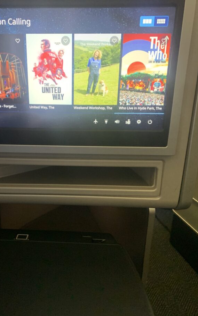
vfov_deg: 61.2
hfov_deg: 40.2
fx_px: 268
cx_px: 69
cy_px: 156
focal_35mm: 31
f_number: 1.8
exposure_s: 1/37
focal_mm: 4.25
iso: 400
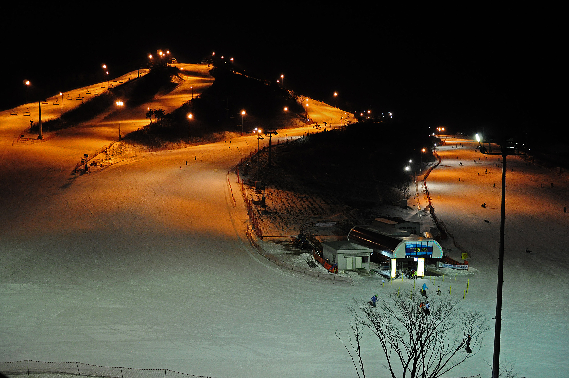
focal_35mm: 27
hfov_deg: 67.4
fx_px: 426
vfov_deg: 47.8
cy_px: 189
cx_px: 284
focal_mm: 18
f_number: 3.5
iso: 1600
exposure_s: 1/80
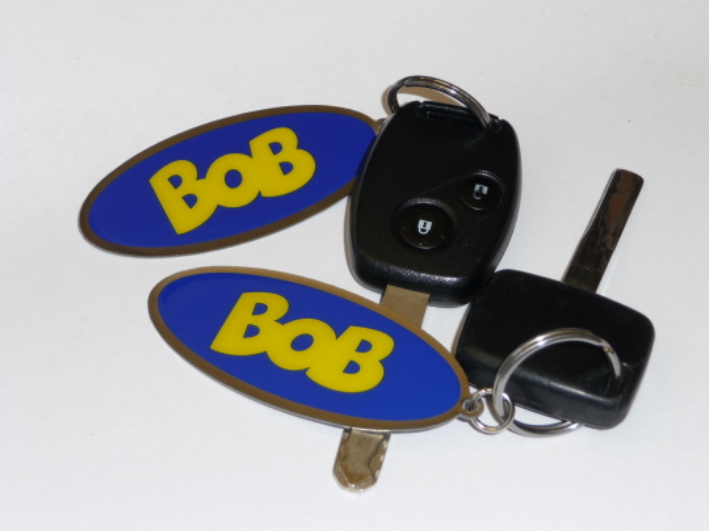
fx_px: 1720
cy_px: 266
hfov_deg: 23.3
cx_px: 354
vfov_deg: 17.6
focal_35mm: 84
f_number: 4.7
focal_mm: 14.2
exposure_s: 1/40
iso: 100
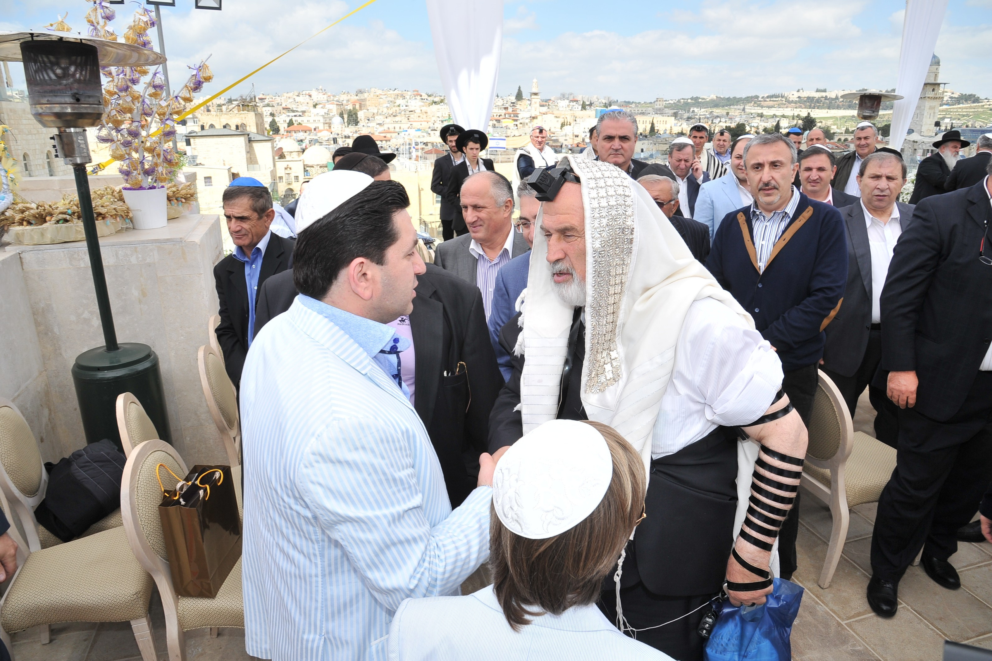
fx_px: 661
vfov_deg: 53.1
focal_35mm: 24
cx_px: 496
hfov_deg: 73.8
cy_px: 330
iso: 500
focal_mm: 24
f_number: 13
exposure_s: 1/250
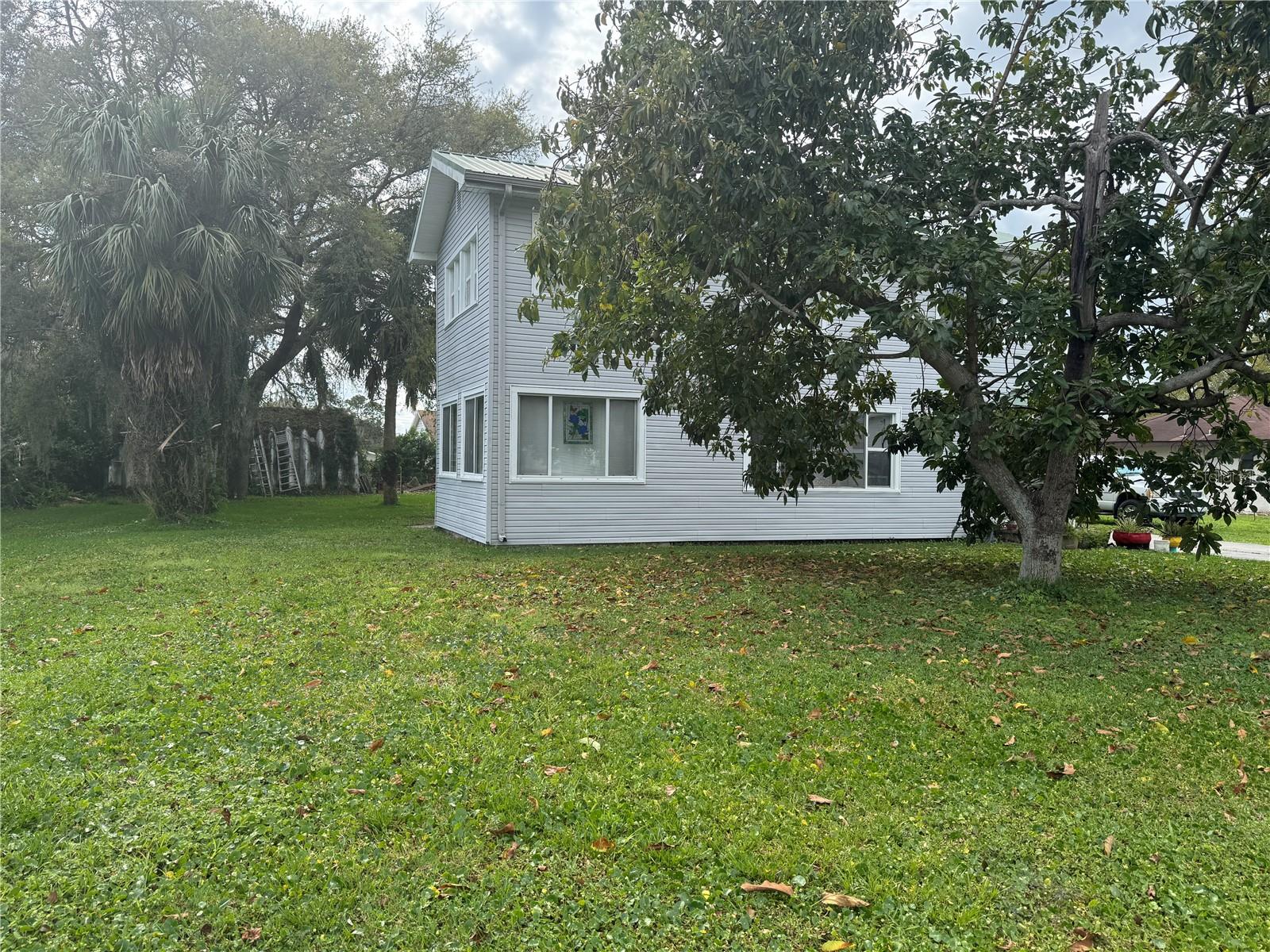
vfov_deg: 56.8
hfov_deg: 71.6
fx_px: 881
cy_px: 476
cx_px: 635
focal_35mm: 24
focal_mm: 6.76
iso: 80
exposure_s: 1/1637
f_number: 1.78
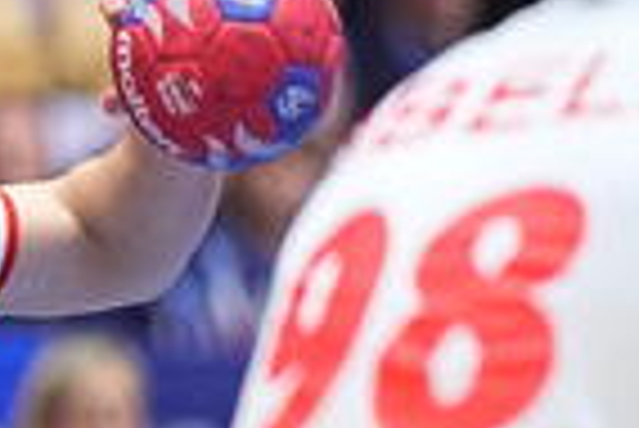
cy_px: 387
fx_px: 11265
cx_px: -270
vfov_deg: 2.2
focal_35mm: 634
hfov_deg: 3.2
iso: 6400
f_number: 2.8
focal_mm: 200
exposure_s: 1/1600
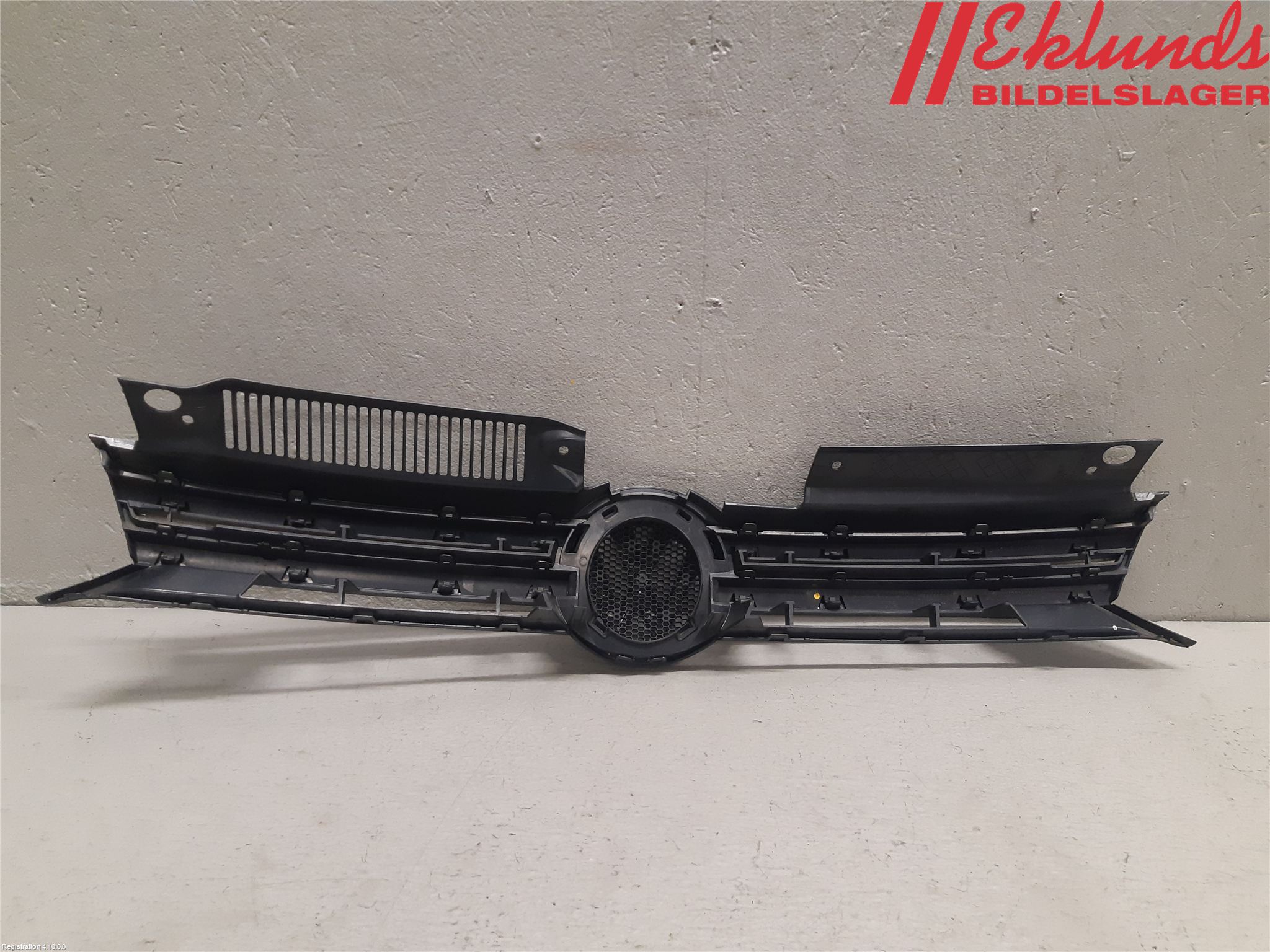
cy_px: 476
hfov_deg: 67.3
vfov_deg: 53.1
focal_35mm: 26
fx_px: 954
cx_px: 635
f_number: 1.7
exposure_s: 1/50
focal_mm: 3.93
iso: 200
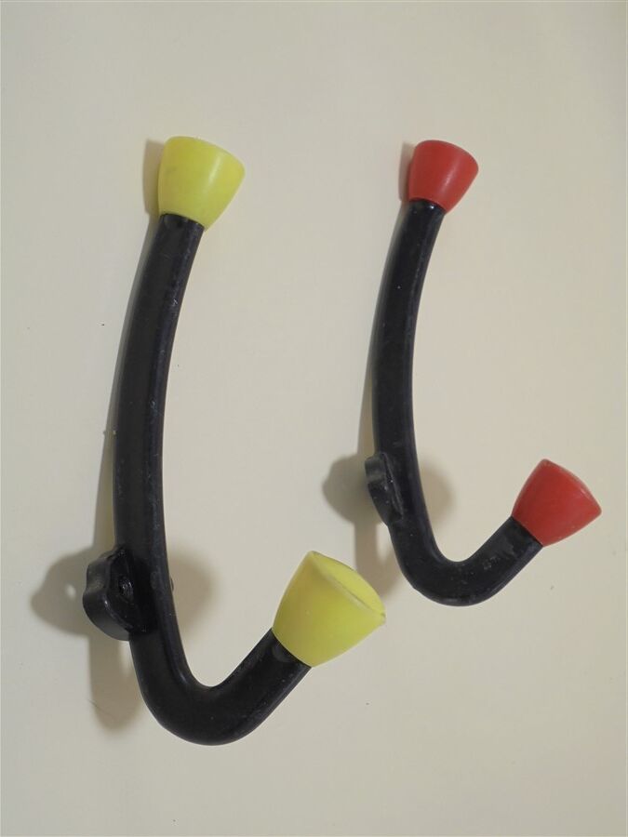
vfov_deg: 49.0
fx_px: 919
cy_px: 418
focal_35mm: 38
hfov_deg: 37.7
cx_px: 314
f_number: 4.2
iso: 100
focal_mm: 6.9
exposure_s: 1/50
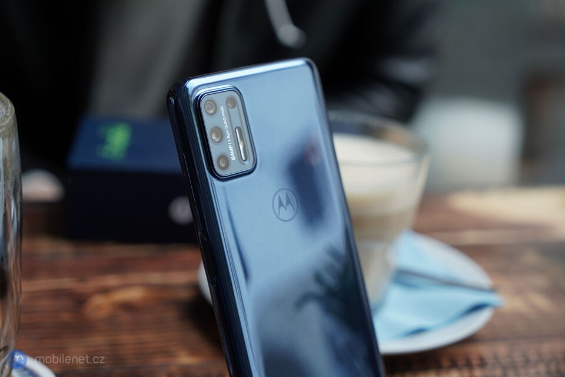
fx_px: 1099
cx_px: 282
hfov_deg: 28.8
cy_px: 188
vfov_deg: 19.5
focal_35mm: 70
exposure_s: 1/250
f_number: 5
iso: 800
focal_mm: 70
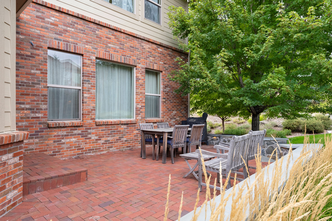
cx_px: 166
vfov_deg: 55.2
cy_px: 110
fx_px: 212
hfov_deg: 76.1
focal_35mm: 23
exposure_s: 1/50
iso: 200
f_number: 8
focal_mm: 23
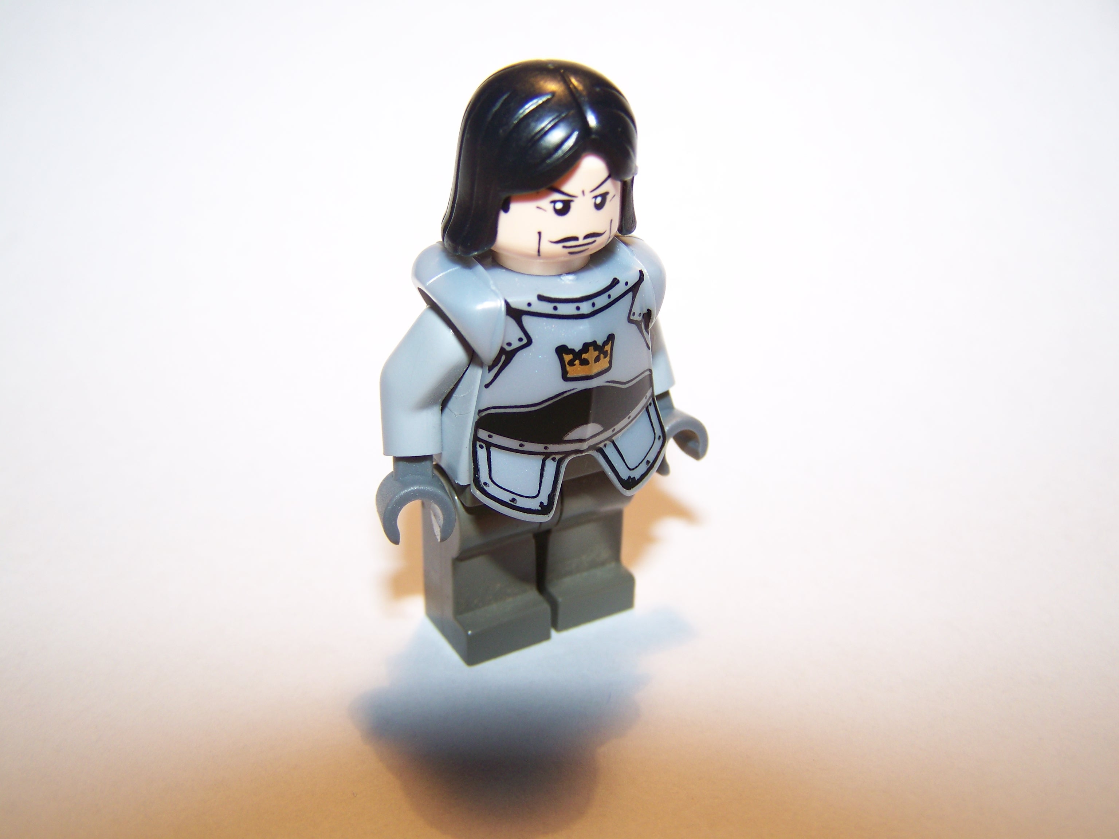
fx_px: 1228
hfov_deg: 49.0
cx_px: 560
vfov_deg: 37.7
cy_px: 420
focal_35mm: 38
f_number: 2.8
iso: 64
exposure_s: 1/80
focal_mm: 6.3
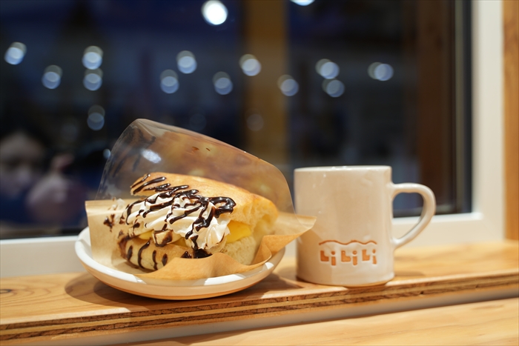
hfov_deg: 55.8
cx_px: 260
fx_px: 490
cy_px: 173
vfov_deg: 38.9
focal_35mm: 34
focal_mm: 34
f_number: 2.8
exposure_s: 1/60
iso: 100
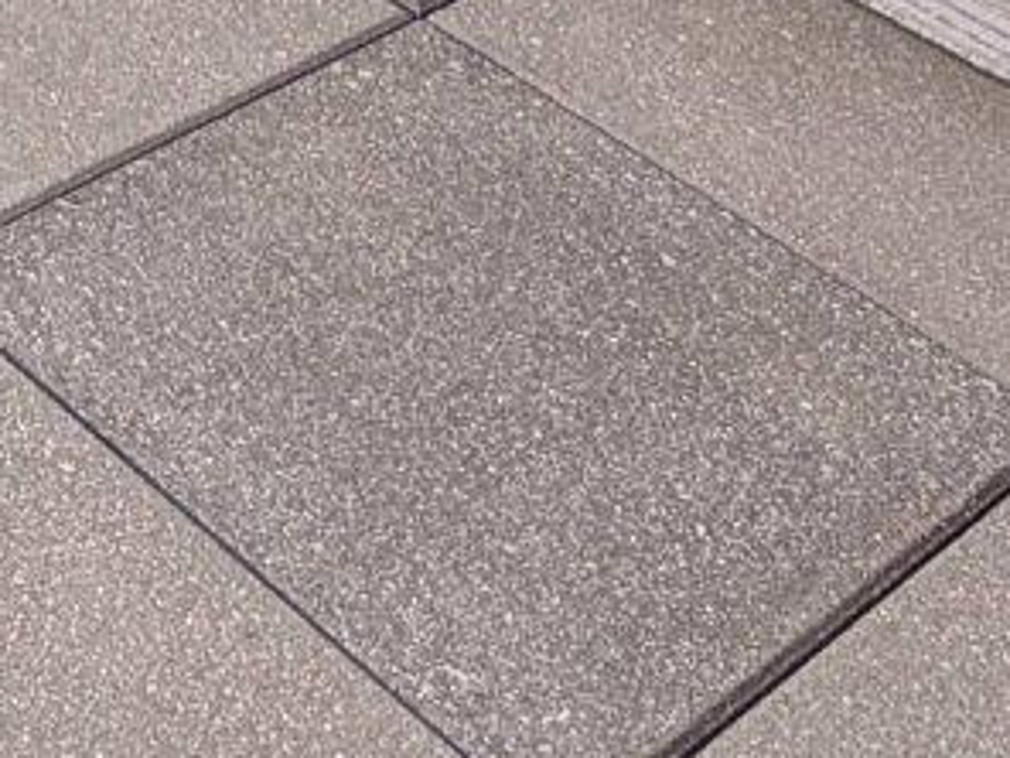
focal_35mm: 97
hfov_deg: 19.1
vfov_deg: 11.2
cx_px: -191
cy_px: -1338
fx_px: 2830
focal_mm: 2.22
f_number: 2.2
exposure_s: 1/770
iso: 40
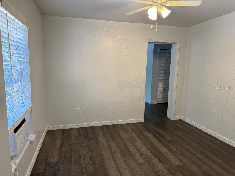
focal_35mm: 24
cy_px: 88
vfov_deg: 56.8
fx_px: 163
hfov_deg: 71.6
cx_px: 118
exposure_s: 1/60
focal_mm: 6.76
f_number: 1.78
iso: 125
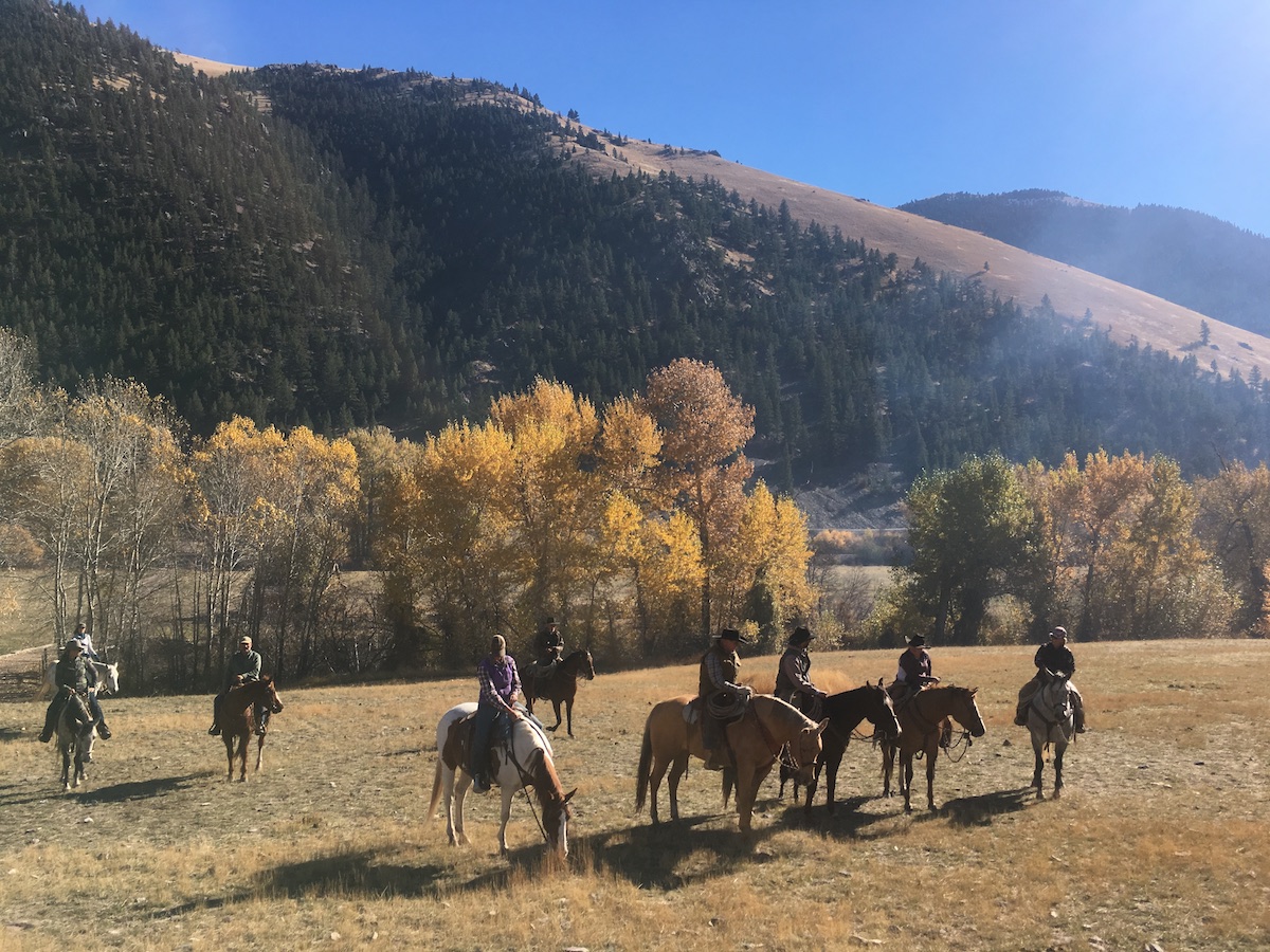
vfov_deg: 48.2
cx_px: 635
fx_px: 1064
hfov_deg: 61.7
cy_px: 476
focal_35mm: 29
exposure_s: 1/1350
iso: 25
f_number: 2.2
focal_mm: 4.15
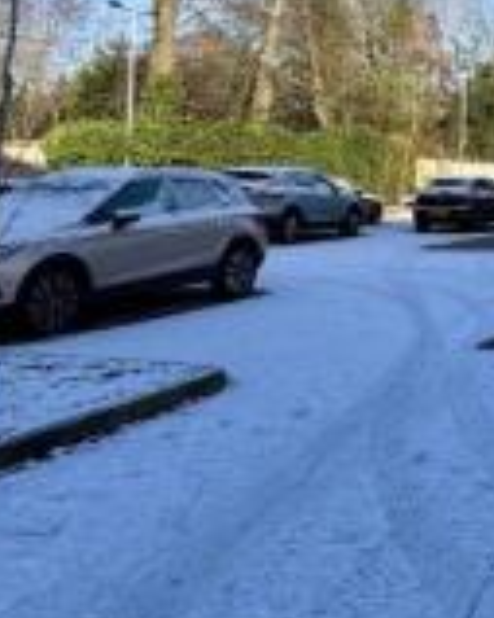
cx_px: 652
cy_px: 91
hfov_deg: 25.7
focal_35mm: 50
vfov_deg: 35.7
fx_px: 915
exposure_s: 1/849
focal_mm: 2.22
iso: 40
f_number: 2.2
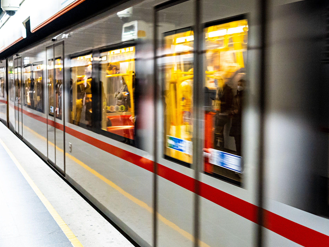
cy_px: 123
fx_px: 435
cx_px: 177
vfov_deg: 31.7
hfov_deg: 41.4
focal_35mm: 46
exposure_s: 1/60
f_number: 2.8
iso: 2500
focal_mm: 27.8
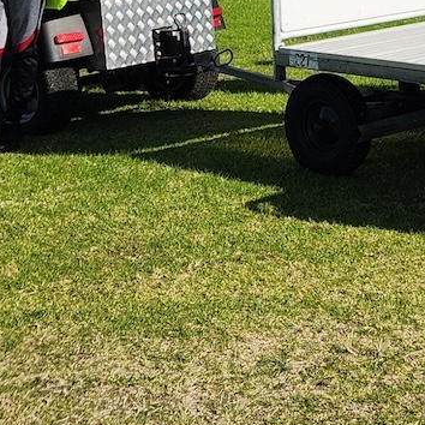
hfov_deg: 14.9
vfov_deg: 14.4
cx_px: 406
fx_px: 1597
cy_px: -161
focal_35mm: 115
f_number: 1.8
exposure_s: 1/2961
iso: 20
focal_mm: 5.4
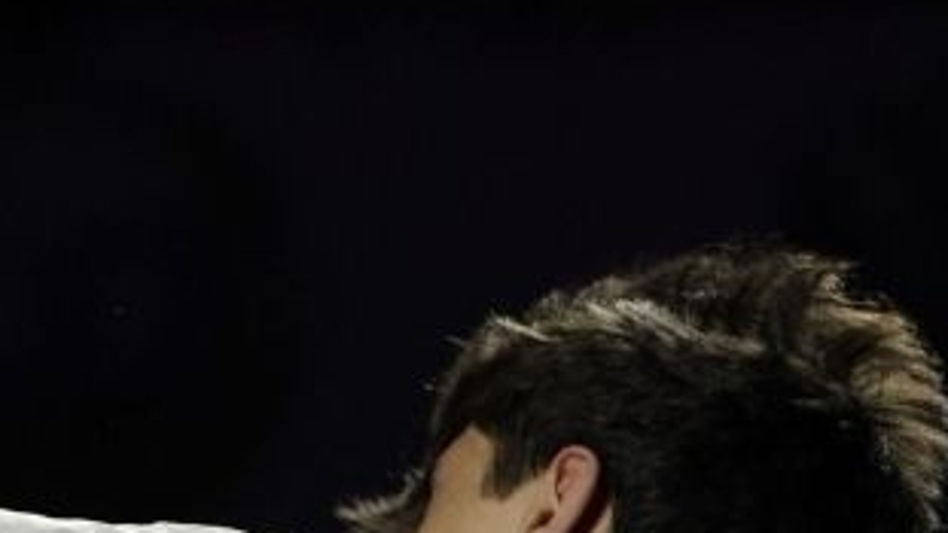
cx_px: -649
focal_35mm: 769
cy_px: 981
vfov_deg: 1.6
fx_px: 19332
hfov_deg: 2.8
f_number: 2.8
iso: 1000
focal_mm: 127
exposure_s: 1/1000
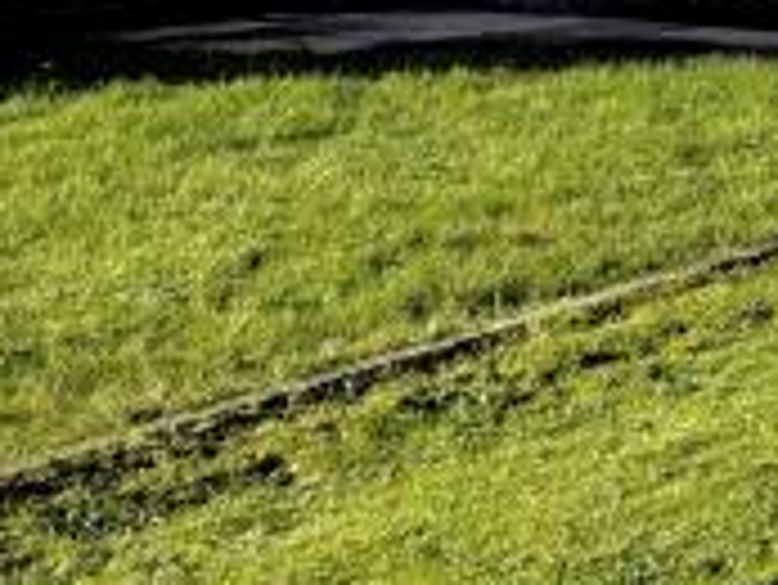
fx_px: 3194
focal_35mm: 142
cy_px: -592
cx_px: 2208
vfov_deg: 9.7
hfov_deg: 10.5
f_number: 1.68
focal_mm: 6.9
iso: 23
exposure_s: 1/1346
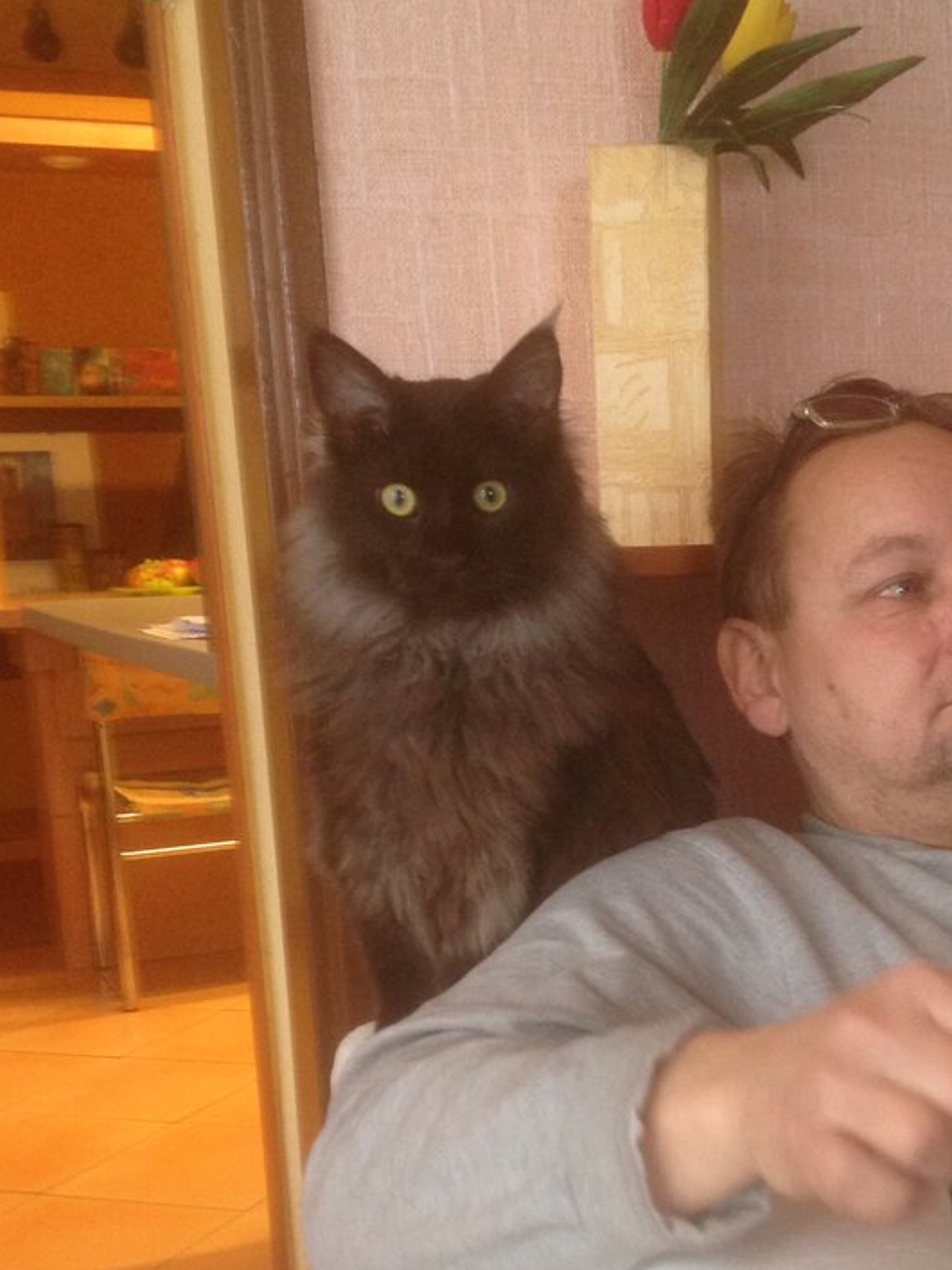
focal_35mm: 56
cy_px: 916
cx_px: 727
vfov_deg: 33.8
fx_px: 2054
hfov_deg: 25.7
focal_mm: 4.12
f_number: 2.4
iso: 160
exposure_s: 1/20
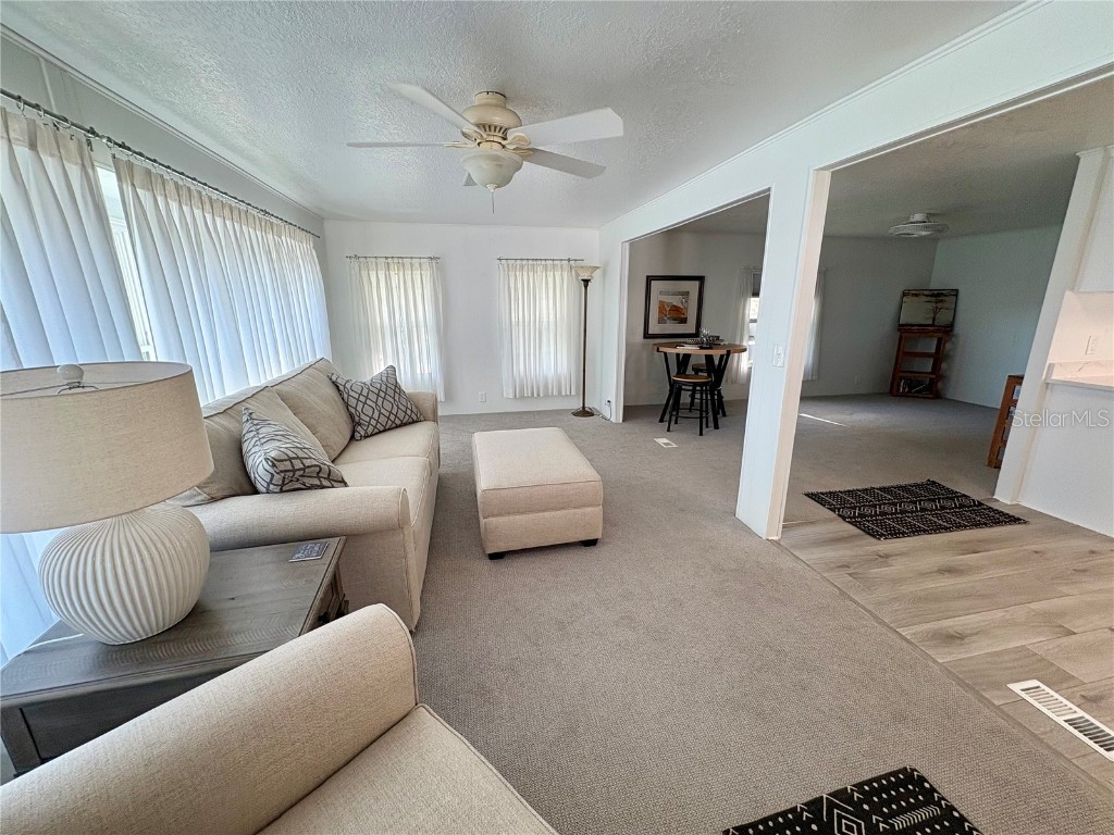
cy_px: 418
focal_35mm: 14
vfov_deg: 85.7
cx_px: 557
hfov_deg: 102.1
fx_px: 451
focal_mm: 2.22
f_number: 2.2
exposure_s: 1/99
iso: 80
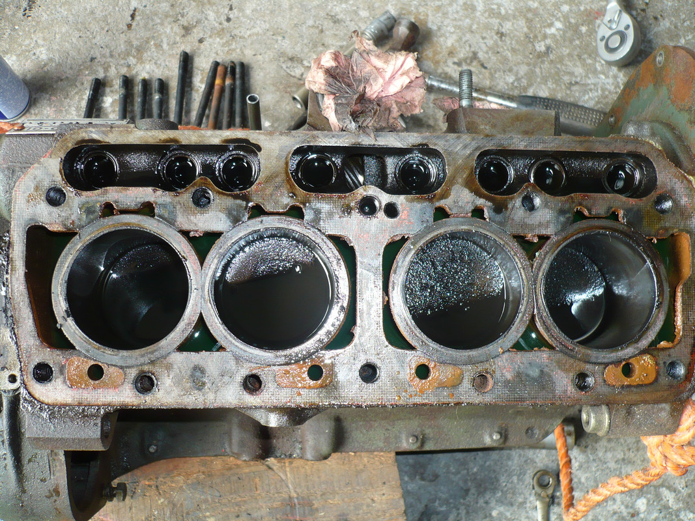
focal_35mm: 35
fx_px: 703
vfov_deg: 40.7
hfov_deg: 52.6
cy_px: 260
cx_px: 348
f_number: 2.8
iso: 100
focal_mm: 5.8
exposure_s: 1/30
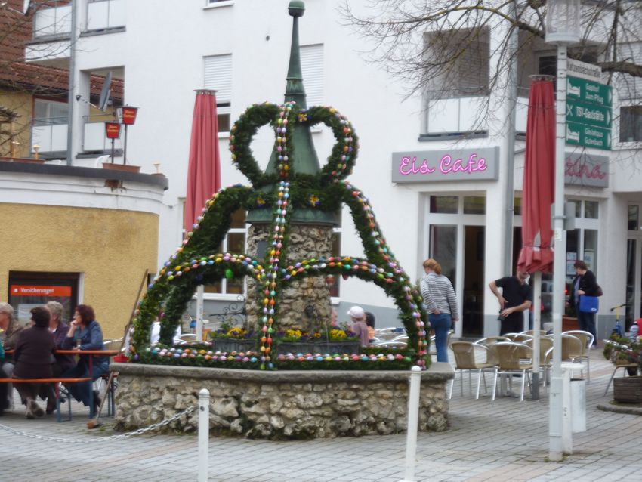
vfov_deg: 15.4
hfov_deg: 20.4
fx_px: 1781
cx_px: 321
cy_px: 241
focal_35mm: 96
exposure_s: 1/60
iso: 80
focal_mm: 15.8
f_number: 4.3
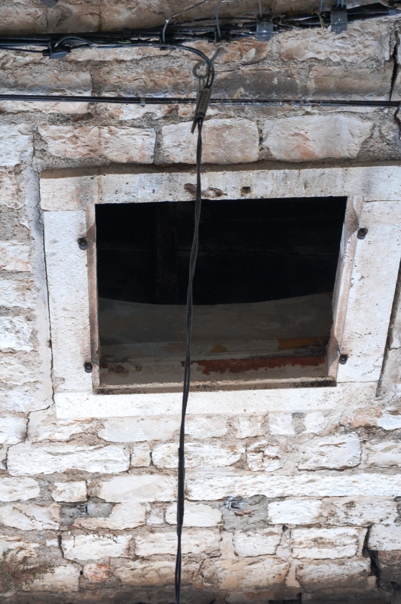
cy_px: 302
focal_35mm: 108
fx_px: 1807
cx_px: 200
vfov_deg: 18.9
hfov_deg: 12.7
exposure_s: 1/25
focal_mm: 72
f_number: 7.1
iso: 800
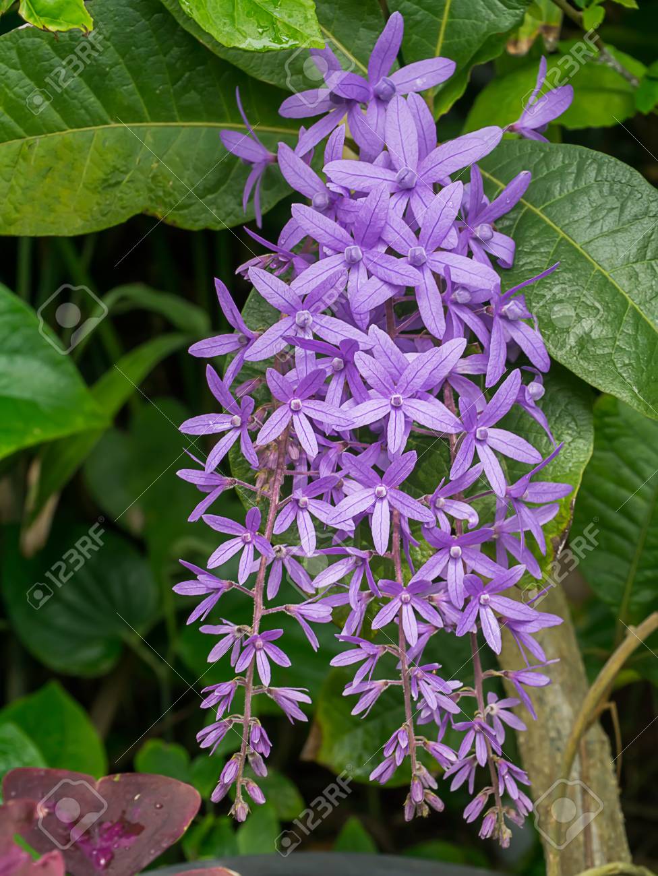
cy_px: 438
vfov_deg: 21.8
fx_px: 2280
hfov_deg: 16.4
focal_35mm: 90
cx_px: 329
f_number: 7.1
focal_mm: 45
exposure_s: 1/160
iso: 160
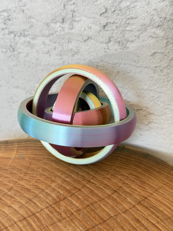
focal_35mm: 48
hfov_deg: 30.3
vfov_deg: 39.7
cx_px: 86
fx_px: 320
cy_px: 116
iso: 160
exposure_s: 1/60
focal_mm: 6.76
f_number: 1.78
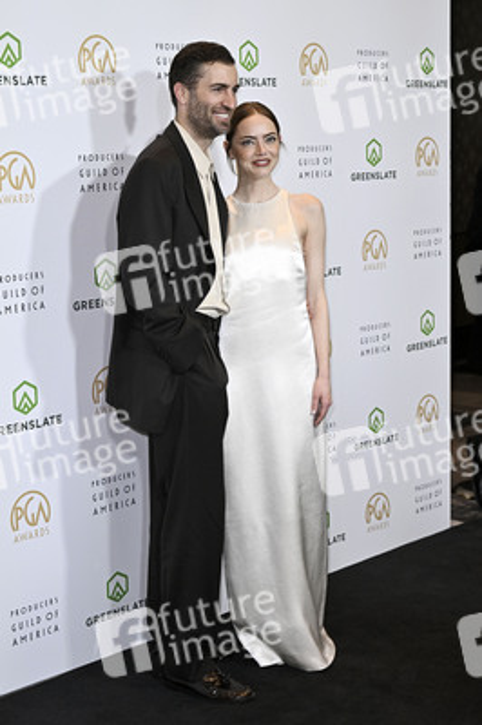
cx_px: 241
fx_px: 1388
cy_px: 362
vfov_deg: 29.3
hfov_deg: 19.7
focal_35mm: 69
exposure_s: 1/320
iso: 2000
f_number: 5.6
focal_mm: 69
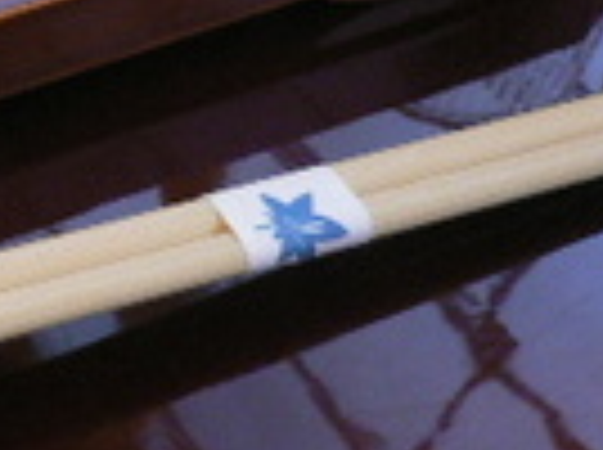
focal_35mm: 131
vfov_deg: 11.1
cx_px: -266
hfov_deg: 14.2
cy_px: -70
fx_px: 2278
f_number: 2.8
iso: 200
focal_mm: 5.8
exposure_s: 1/8
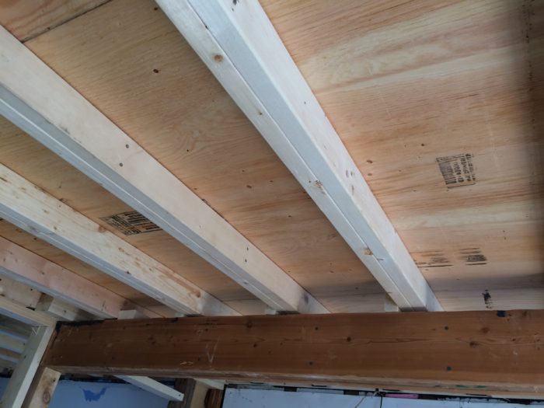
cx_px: 272
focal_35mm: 29
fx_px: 456
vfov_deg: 48.2
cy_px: 204
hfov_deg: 61.7
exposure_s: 1/40
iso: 32
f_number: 2.2
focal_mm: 4.15
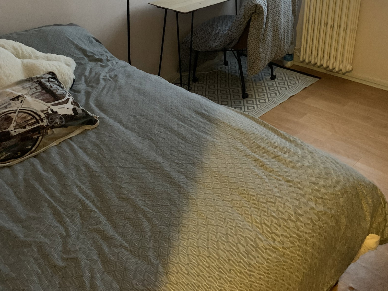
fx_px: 392
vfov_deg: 39.7
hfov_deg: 52.6
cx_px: 194
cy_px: 75
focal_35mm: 35
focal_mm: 4.25
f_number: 1.8
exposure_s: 1/29
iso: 800
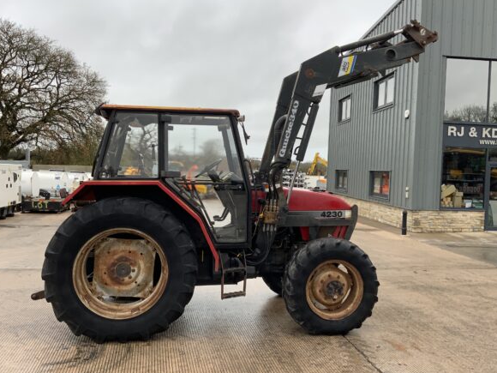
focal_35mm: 32
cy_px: 185
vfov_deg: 44.2
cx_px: 254
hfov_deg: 56.8
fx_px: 459
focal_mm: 3
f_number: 1.8
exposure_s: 1/269
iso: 16
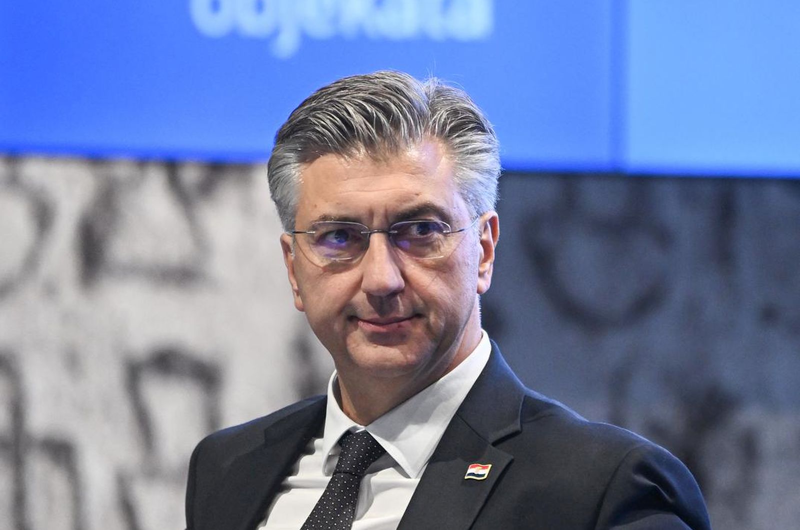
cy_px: 265
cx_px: 400
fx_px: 4437
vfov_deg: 6.8
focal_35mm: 200
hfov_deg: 10.3
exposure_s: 1/250
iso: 2000
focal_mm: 200
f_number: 2.8
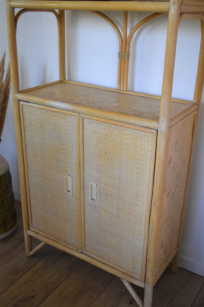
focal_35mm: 40
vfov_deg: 47.9
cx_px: 102
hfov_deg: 33.0
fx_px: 344
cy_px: 154
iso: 900
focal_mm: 27
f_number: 4
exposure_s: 1/125
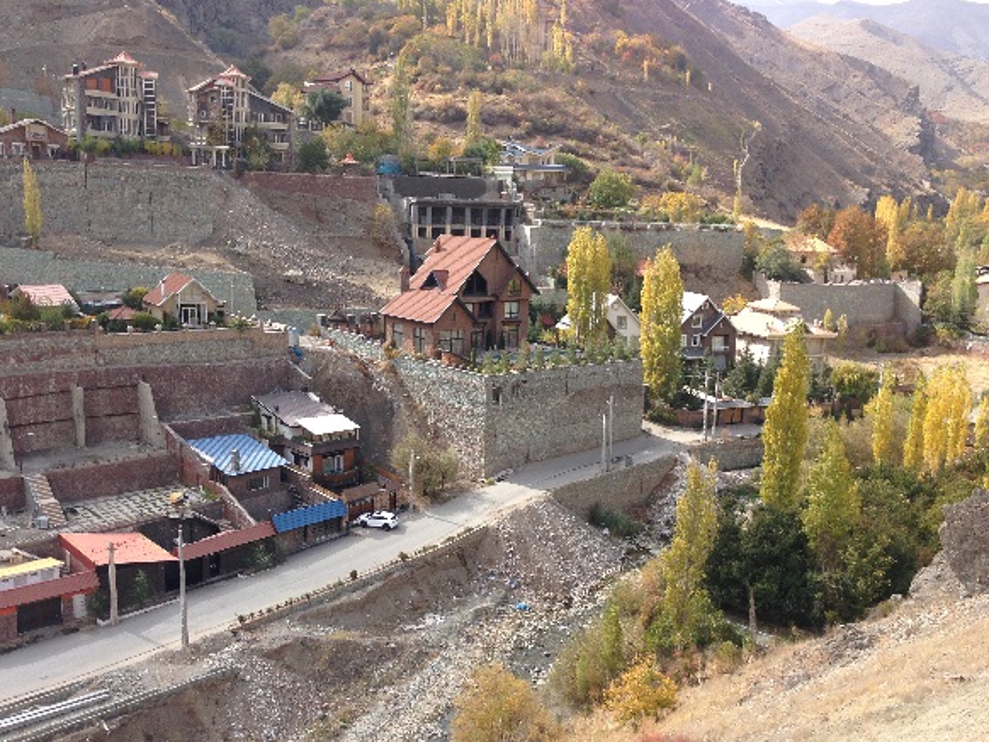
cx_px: 514
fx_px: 1058
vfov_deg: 38.6
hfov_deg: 50.1
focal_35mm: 37
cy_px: 413
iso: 50
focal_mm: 4.12
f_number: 2.4
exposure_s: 1/695
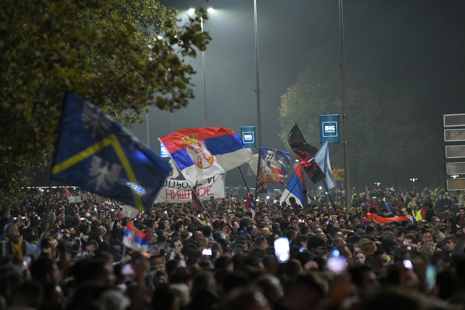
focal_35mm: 200
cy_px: 155
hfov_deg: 10.3
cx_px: 232
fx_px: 2583
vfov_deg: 6.9
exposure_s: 1/100
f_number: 4
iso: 10000
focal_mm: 200
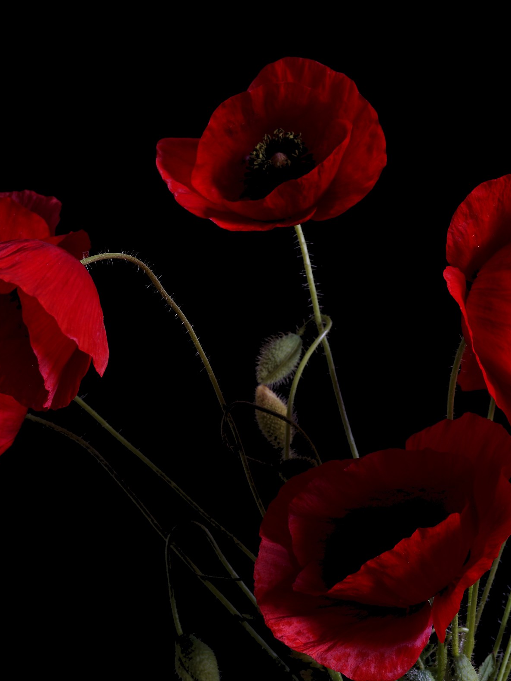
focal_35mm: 51
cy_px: 340
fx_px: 1004
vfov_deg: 37.5
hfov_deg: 28.4
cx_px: 338
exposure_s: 8
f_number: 18
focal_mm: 35
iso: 100
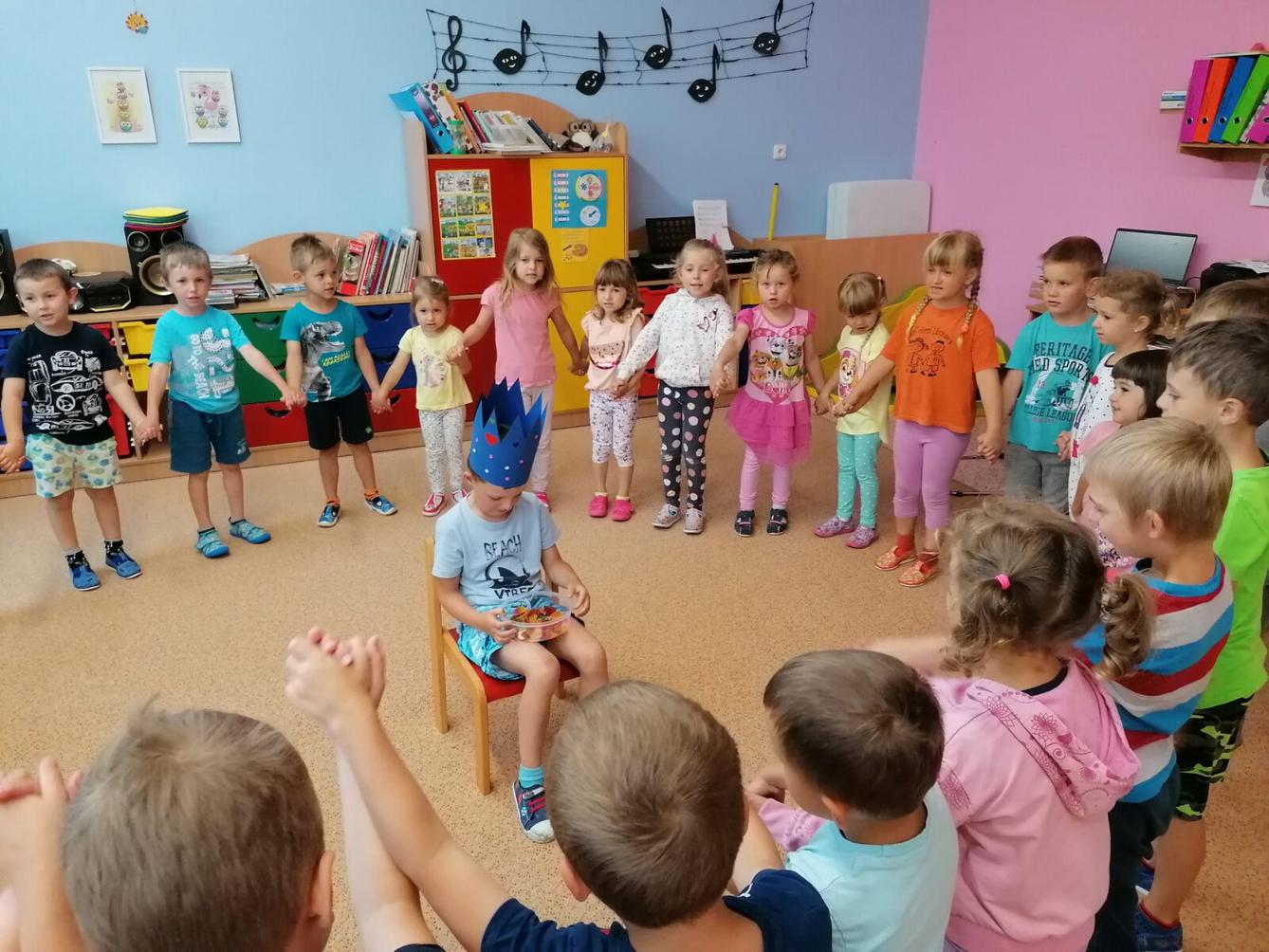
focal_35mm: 27
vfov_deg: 51.4
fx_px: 990
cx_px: 634
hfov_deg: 65.3
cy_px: 476
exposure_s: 1/100
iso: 400
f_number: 1.8
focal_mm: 4.75
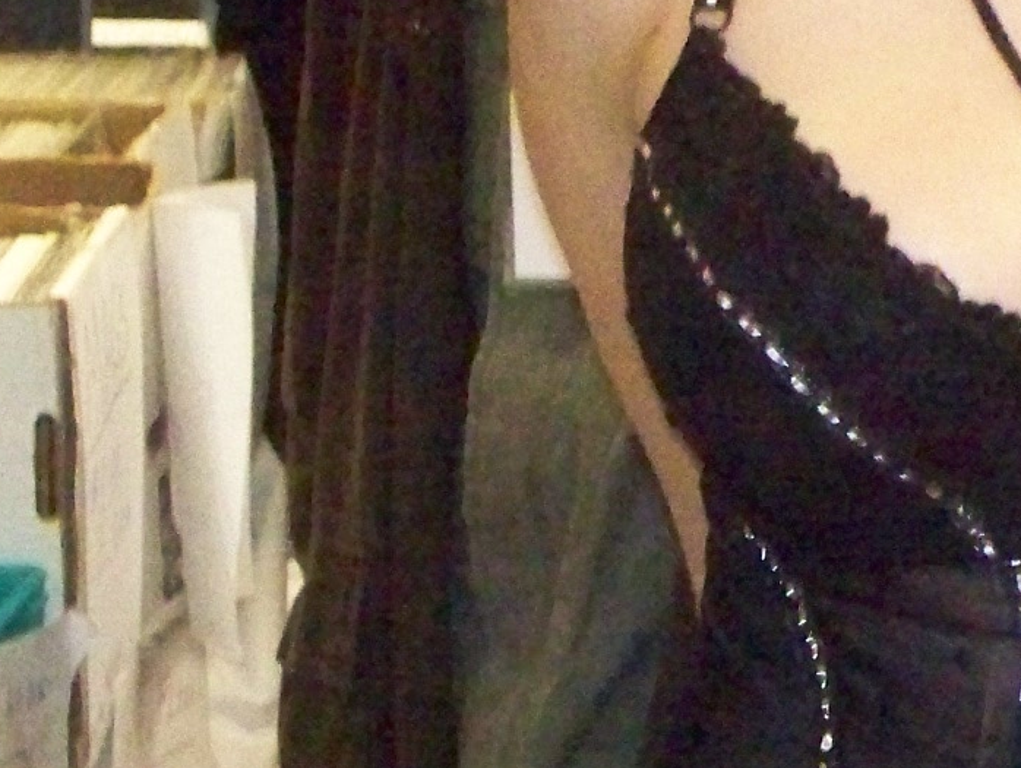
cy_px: 28
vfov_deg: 10.1
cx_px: 1090
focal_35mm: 146
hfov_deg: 13.3
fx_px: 4311
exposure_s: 1/60
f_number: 2.8
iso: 1600
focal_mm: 7.54
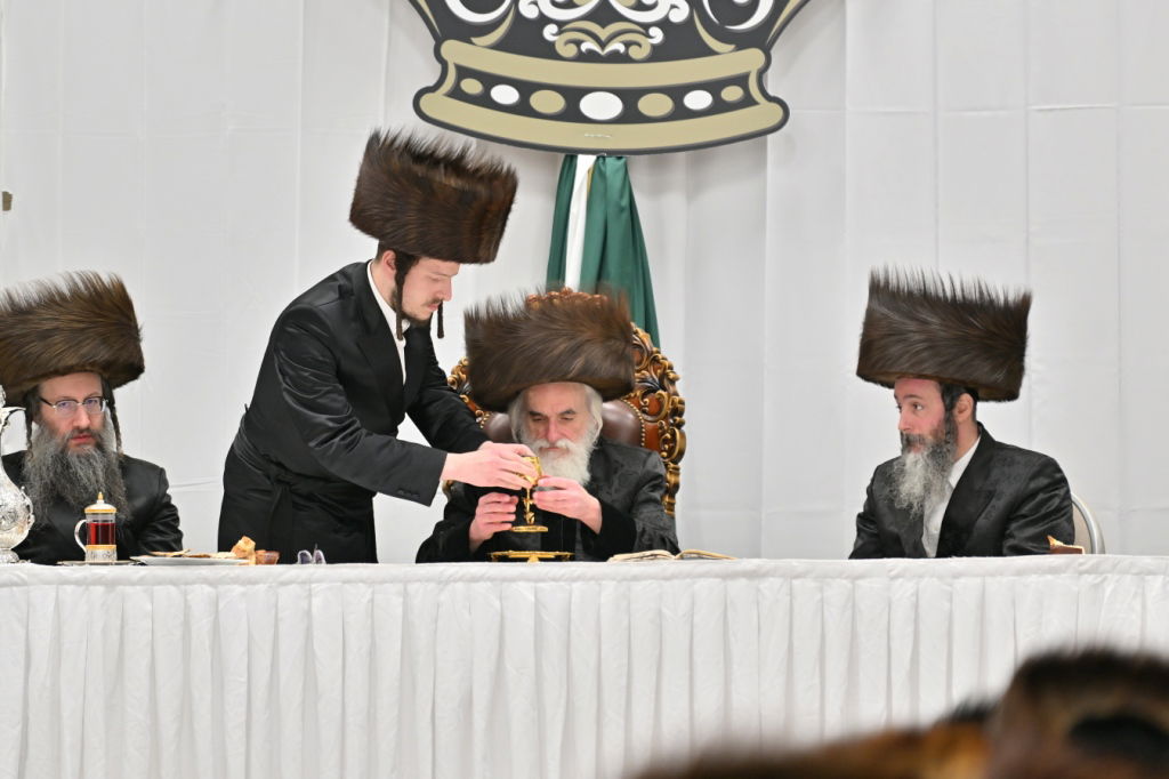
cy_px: 390
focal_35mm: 300
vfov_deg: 4.6
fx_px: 9738
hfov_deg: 6.9
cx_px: 584
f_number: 2.8
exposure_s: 1/250
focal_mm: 200
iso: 200
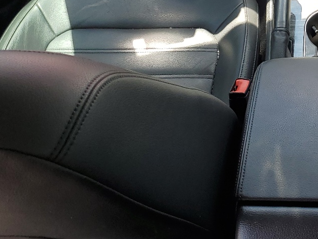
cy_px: -17
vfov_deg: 21.3
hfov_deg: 27.6
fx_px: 607
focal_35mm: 66
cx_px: 322
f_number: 1.5
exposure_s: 1/286
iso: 50
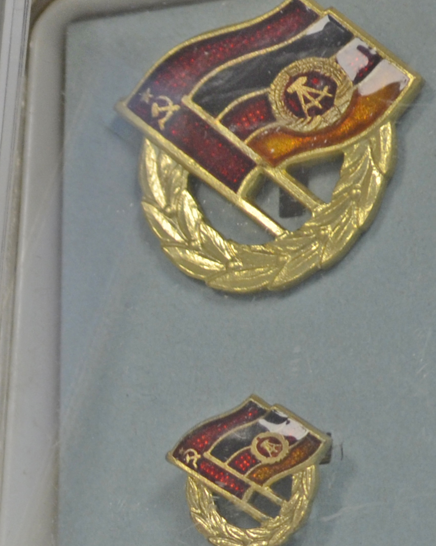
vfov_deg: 6.6
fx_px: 4681
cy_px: 726
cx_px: -202
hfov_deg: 5.3
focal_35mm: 290
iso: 400
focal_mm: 45
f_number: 5.3
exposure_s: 1/50
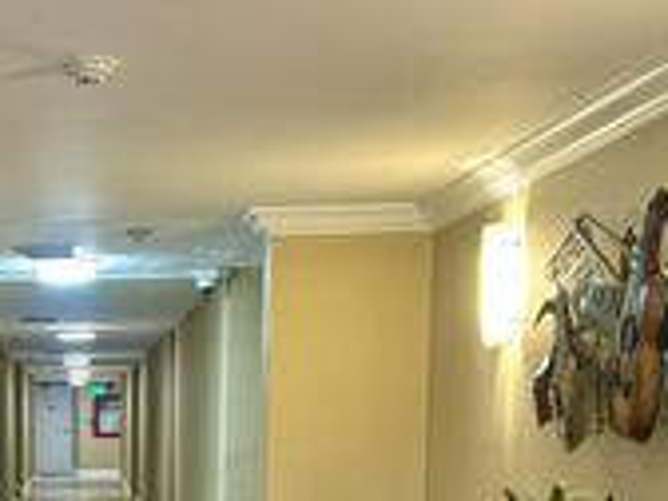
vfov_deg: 22.5
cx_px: 32
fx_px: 1196
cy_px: 525
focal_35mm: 62
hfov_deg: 29.5
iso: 125
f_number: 1.5
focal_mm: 5.7
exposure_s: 1/60
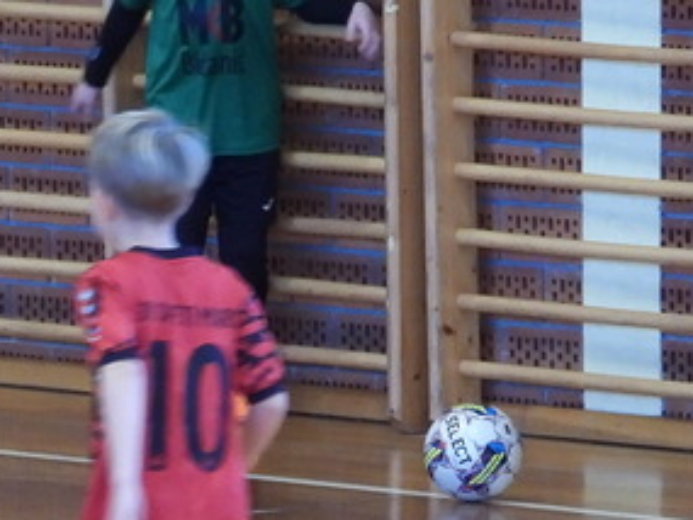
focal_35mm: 779
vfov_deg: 1.9
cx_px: -209
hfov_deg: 2.5
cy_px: 588
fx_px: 15602
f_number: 4.5
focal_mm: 33.2
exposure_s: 1/40
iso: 400
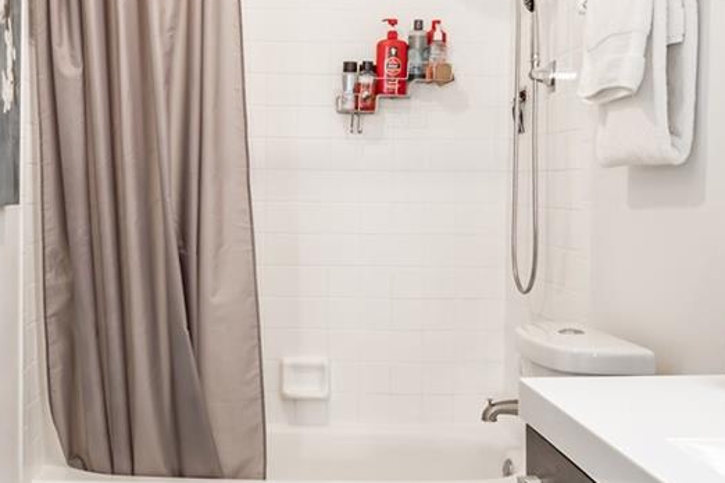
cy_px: 208
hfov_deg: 39.8
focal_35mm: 49
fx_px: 987
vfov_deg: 27.5
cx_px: 232
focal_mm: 16
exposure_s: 1/13
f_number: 8
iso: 320
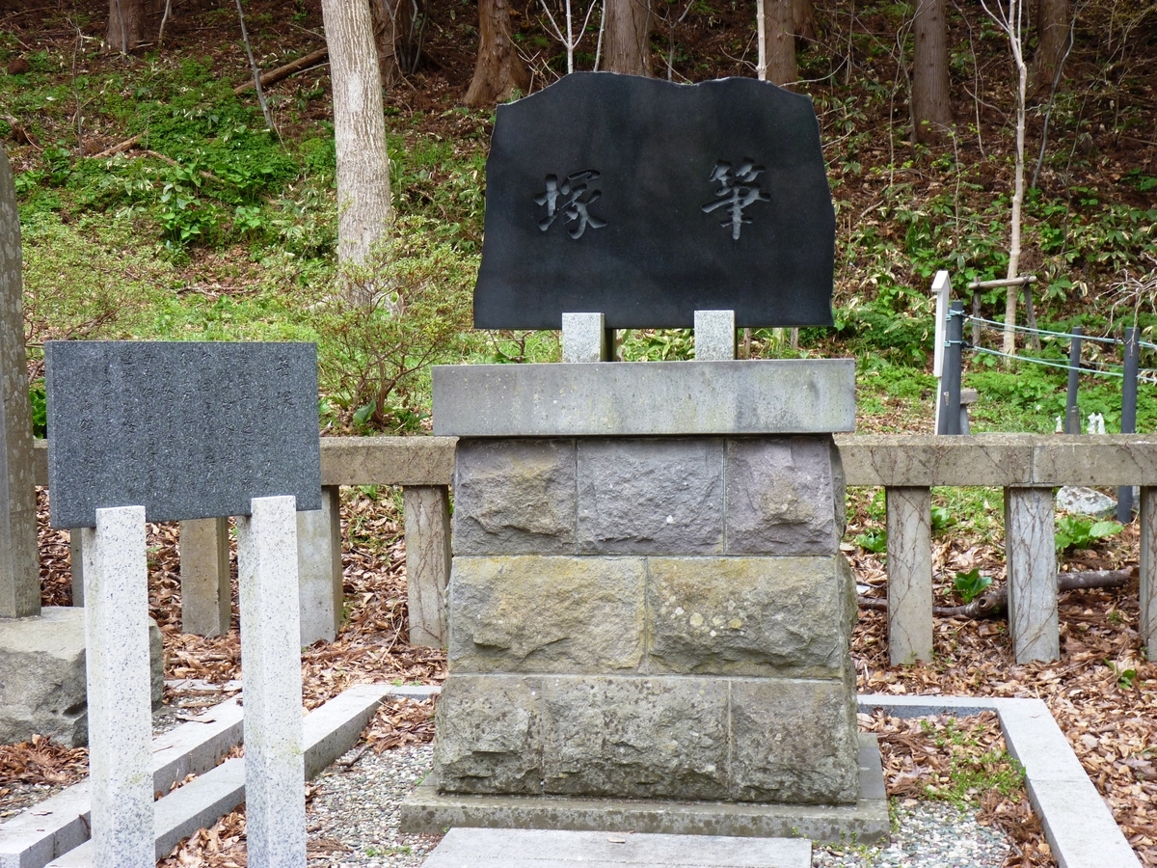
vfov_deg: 29.7
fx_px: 1638
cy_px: 434
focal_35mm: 49
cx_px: 578
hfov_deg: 38.9
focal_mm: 8.7
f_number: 3.2
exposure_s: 1/60
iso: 80
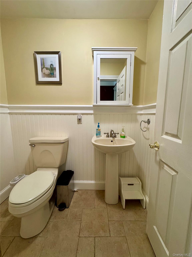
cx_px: 96
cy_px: 128
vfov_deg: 102.1
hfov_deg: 85.7
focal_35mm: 14
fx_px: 104
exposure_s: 1/60
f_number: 2.2
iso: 320
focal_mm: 2.22
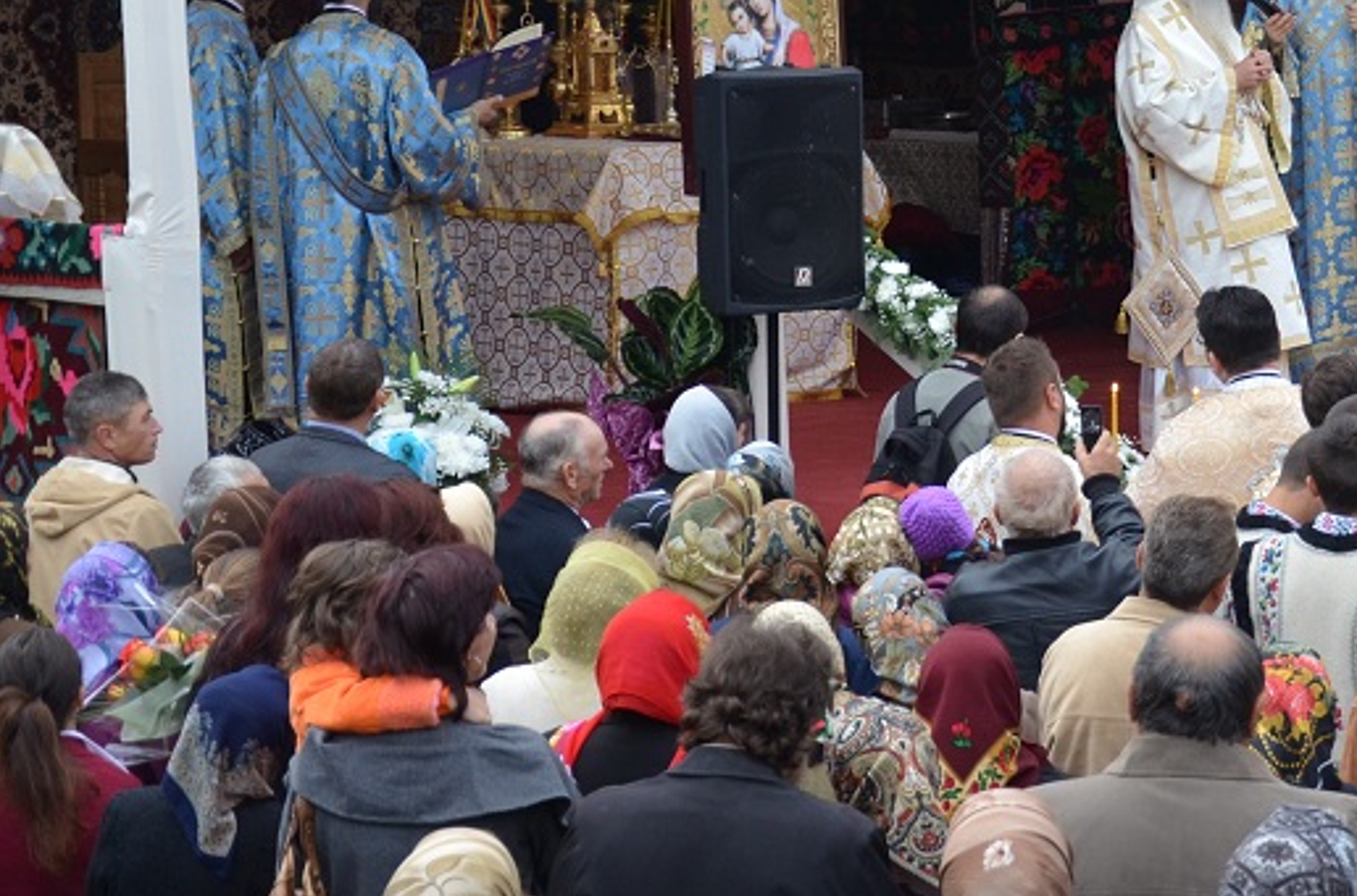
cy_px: 223
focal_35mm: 122
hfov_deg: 16.3
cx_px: 1467
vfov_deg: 11.1
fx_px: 4592
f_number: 4.5
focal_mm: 35
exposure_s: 1/125
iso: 250
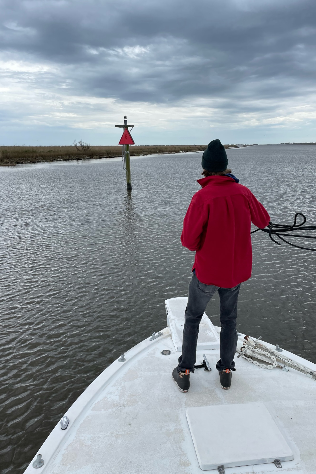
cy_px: 240
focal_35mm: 28
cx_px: 160
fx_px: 369
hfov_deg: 46.4
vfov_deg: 65.5
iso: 32
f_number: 1.6
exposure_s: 1/1916
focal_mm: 4.2
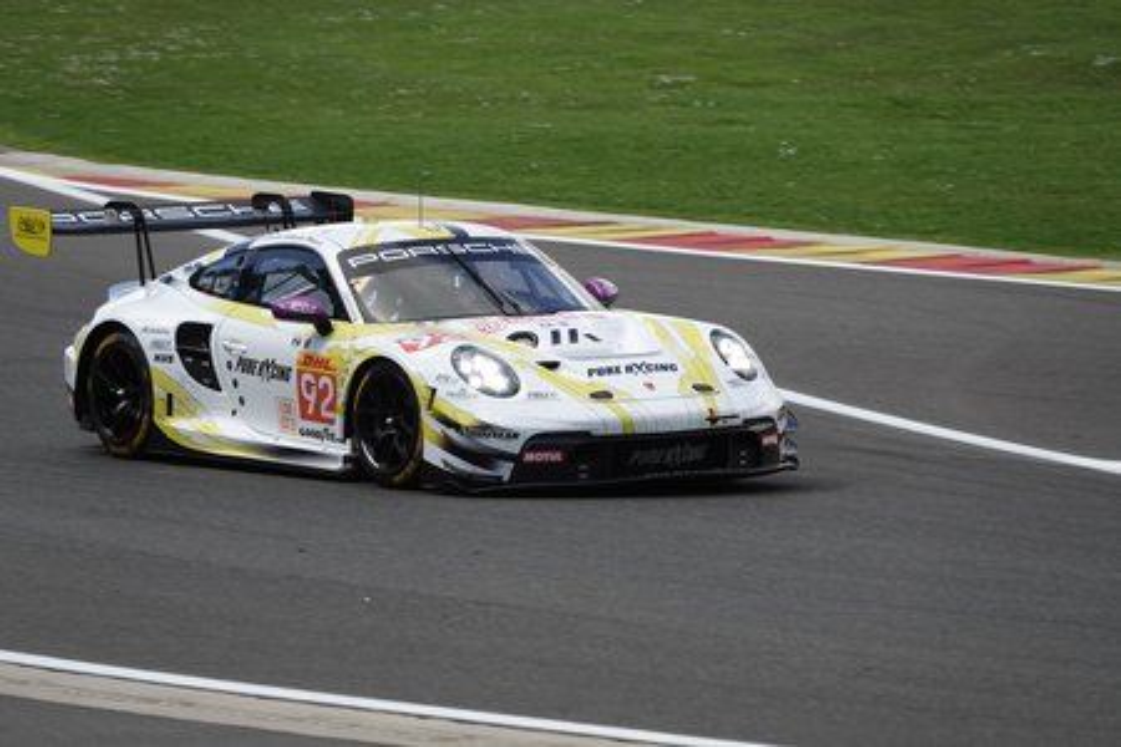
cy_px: 374
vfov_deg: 4.6
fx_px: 9341
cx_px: 560
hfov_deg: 6.9
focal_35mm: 300
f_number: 4
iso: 160
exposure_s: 1/800
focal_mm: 110.13
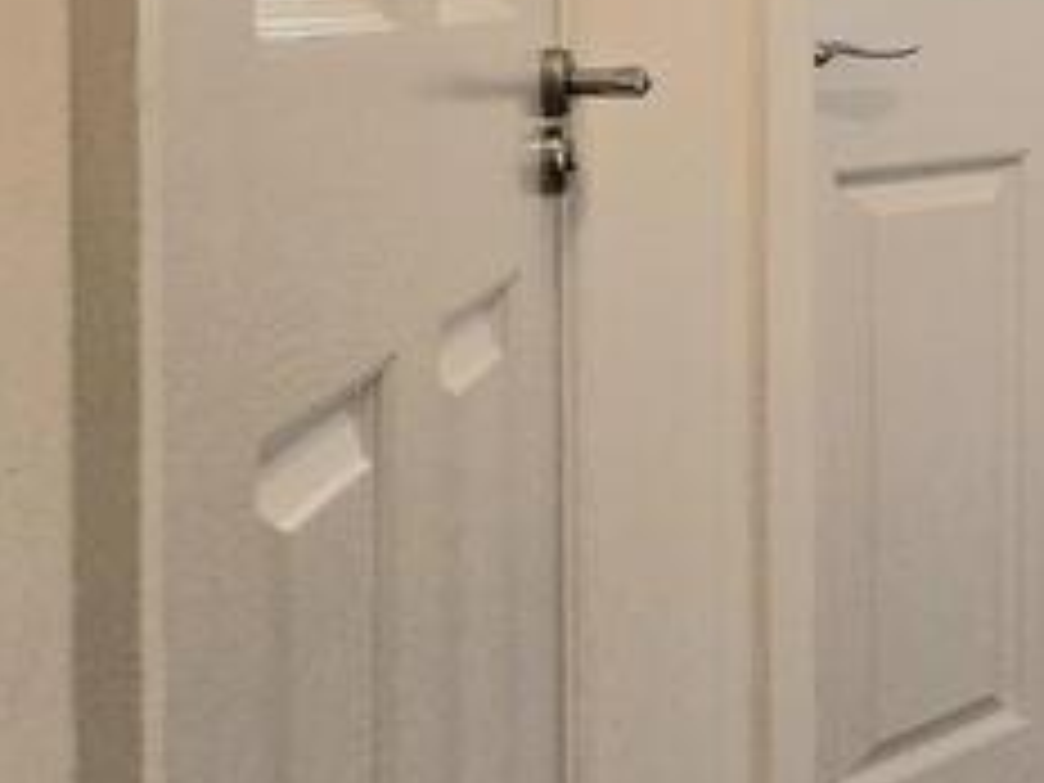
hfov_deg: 20.1
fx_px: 1689
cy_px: -40
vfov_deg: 24.6
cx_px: 2020
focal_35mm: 56
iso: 200
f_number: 2.2
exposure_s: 1/50.3
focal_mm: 2.2
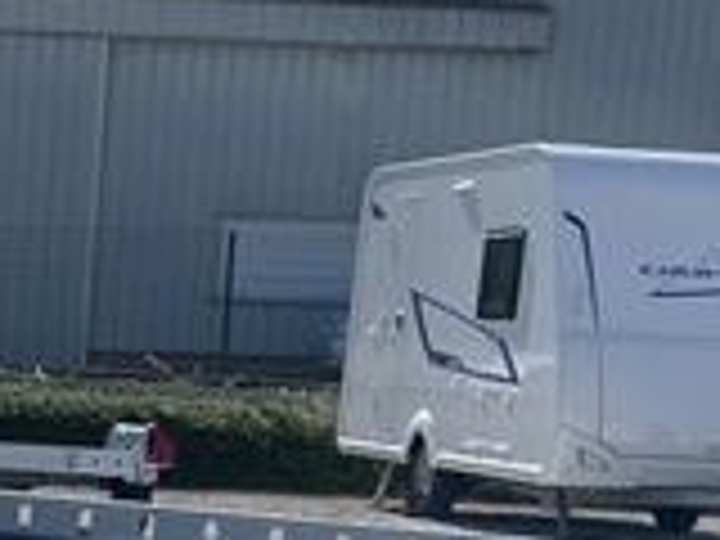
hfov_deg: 12.7
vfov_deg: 9.7
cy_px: 934
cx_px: -410
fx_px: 3037
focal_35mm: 146
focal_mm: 4.2
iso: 32
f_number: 1.6
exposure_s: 1/4292
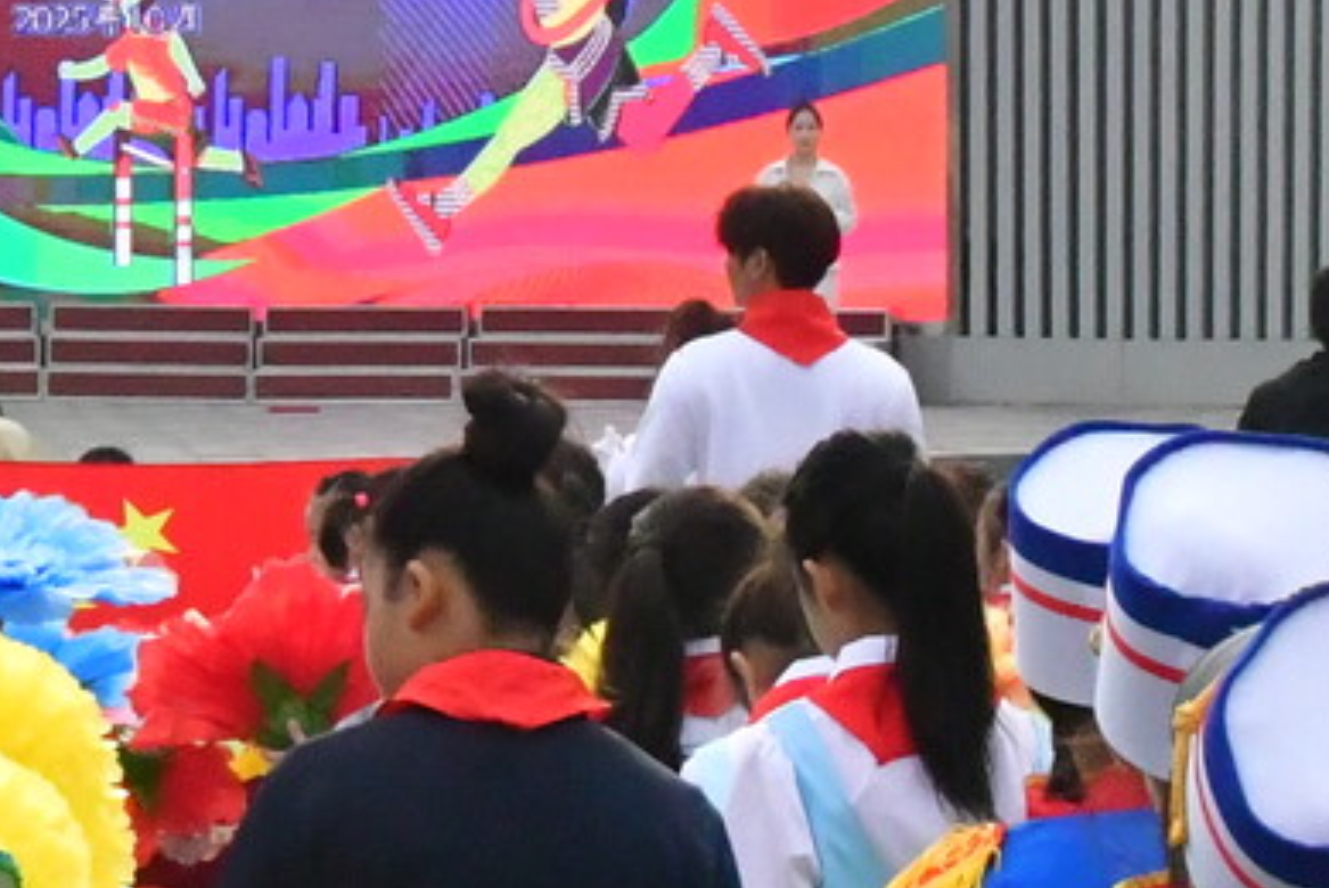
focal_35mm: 281
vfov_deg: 4.9
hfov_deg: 7.3
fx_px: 10381
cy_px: -222
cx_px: 147
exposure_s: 1/1600
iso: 5000
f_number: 20
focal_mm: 38
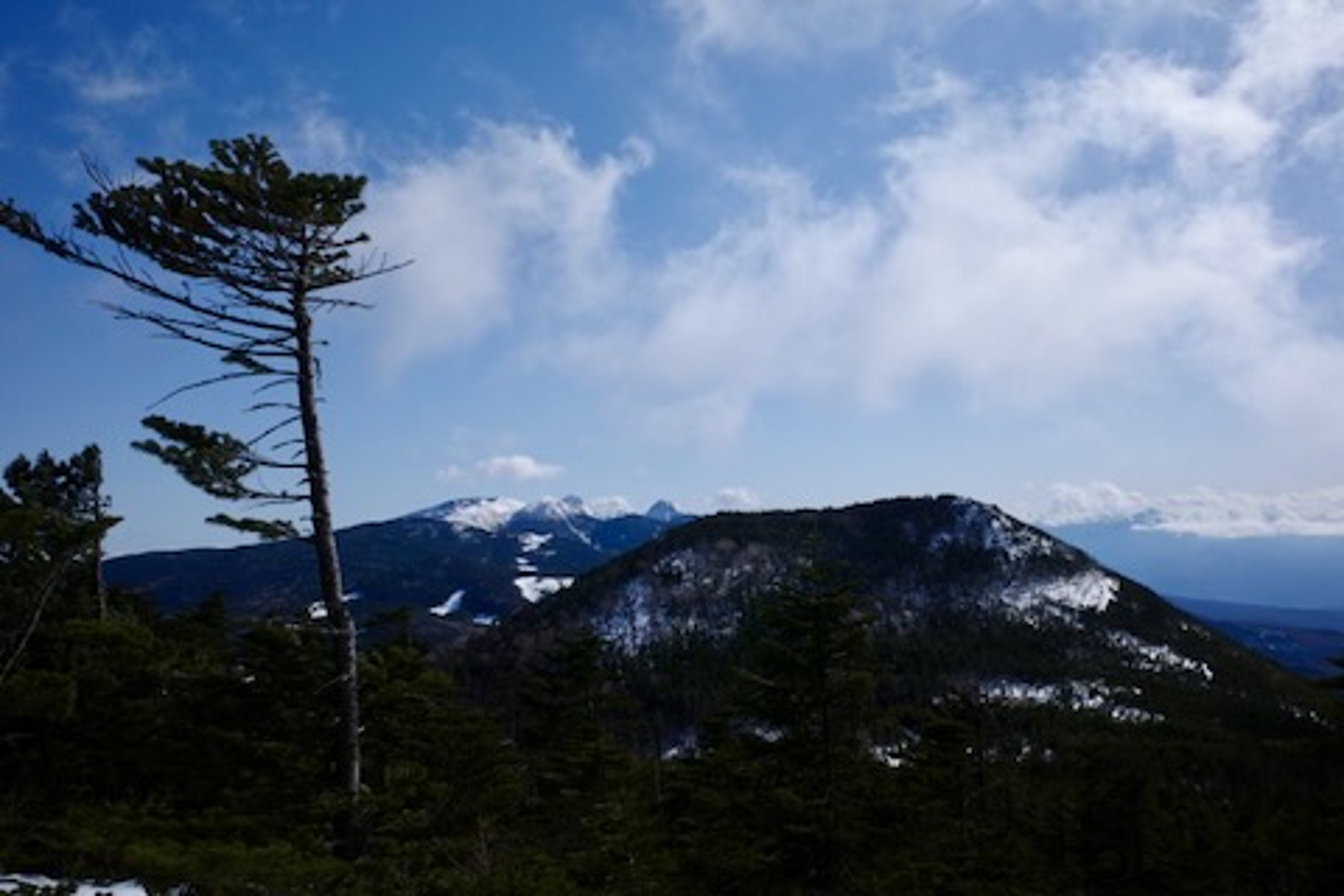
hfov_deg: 65.5
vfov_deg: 46.4
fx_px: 1045
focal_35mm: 28
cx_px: 672
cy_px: 448
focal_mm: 18.3
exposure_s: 1/2000
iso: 200
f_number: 5.6
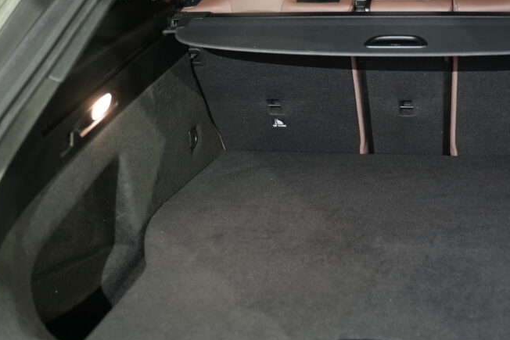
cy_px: 178
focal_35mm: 44
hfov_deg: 43.2
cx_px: 379
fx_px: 623
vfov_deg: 30.5
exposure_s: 1/25
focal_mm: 28
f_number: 2.8
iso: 3200
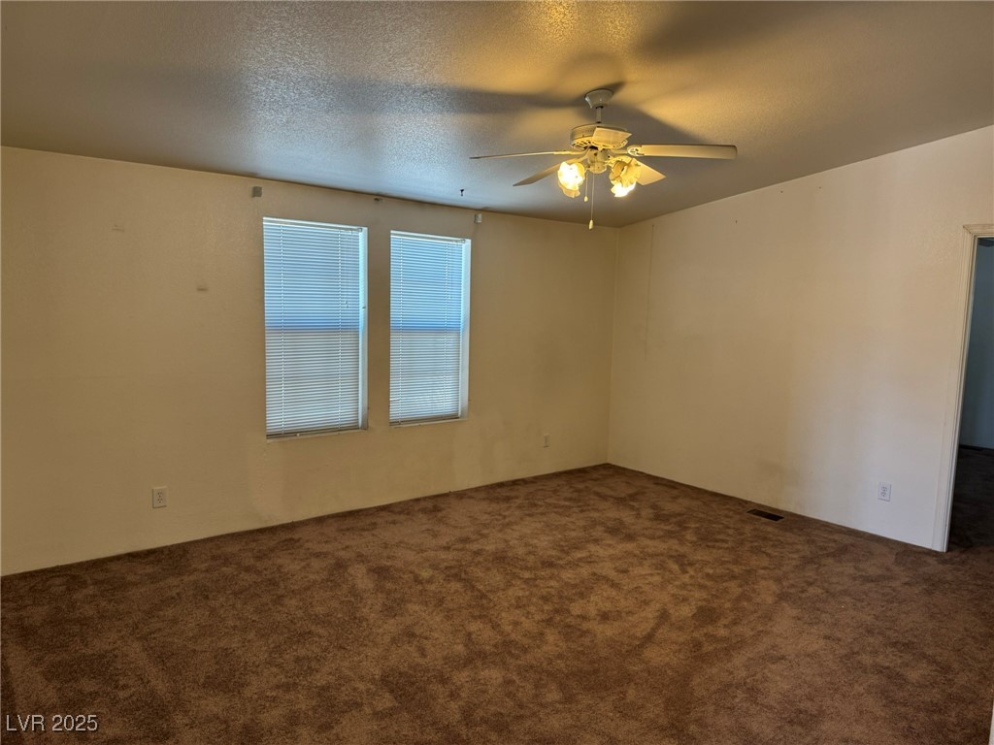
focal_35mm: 24
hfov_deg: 71.6
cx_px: 497
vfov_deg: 56.8
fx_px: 689
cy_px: 372
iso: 125
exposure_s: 1/60
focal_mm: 6.76
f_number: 1.78
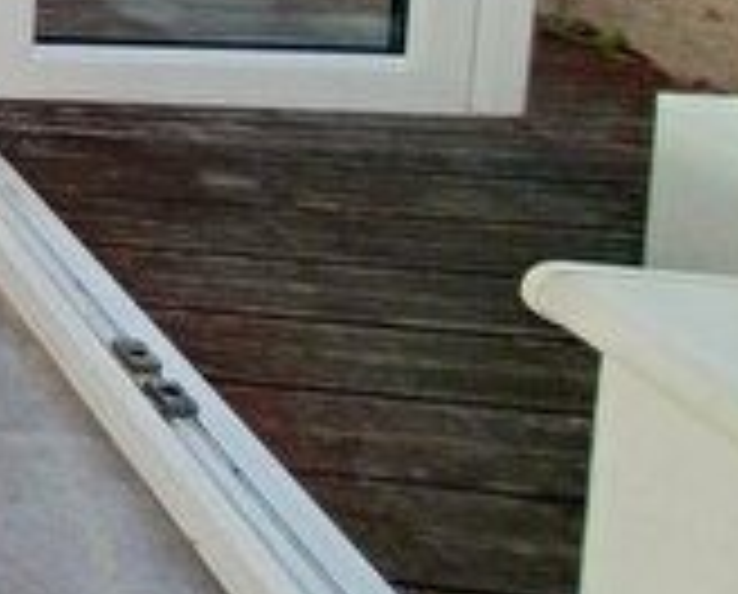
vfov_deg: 22.5
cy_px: -326
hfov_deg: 18.5
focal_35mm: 54
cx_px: -792
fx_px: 1182
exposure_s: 1/756
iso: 50
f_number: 2.2
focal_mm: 1.8
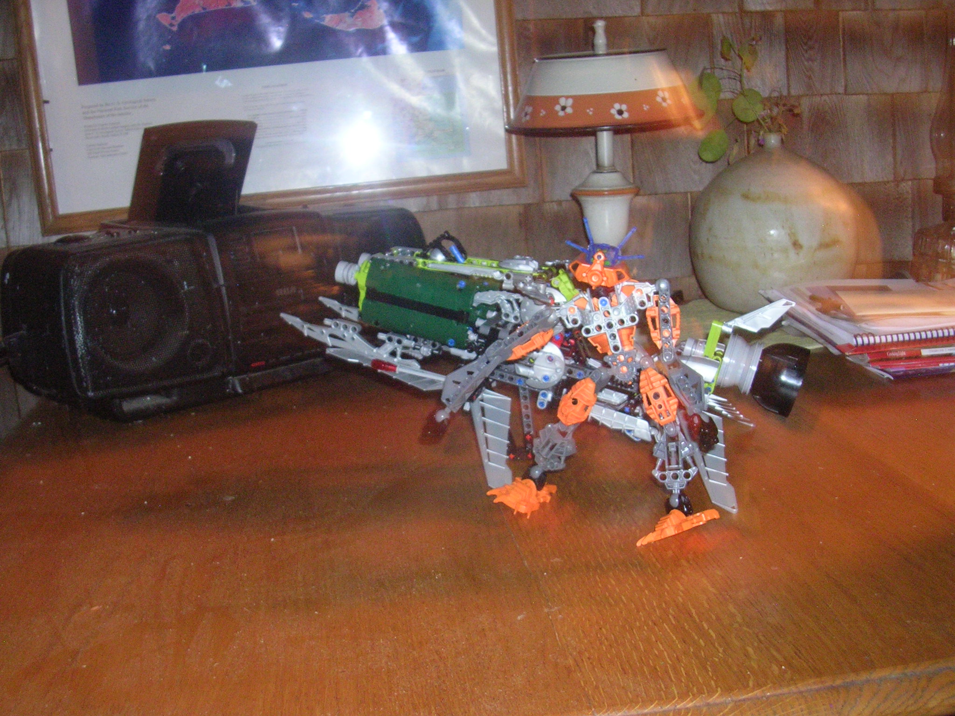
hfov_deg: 49.0
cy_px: 358
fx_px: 1048
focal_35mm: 38
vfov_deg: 37.7
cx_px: 478
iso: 200
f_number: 2.8
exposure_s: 1.5
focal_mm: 5.8
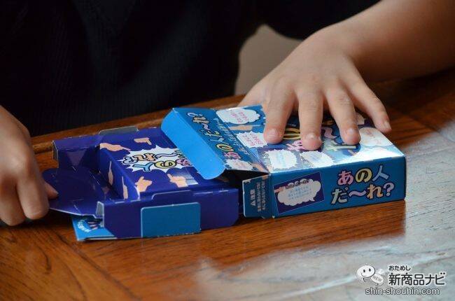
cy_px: 150
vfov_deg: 9.3
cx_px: 228
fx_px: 1853
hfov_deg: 14.0
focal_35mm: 147
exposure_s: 1/160
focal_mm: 98
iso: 1600
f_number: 5.6
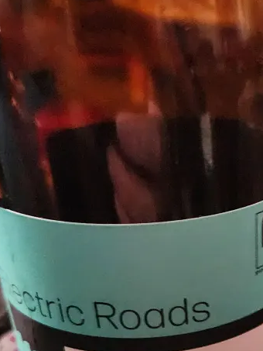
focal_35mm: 52
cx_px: 276
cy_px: 270
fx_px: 527
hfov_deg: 26.2
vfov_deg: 35.8
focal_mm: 5.4
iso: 1250
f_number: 1.8
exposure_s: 1/20
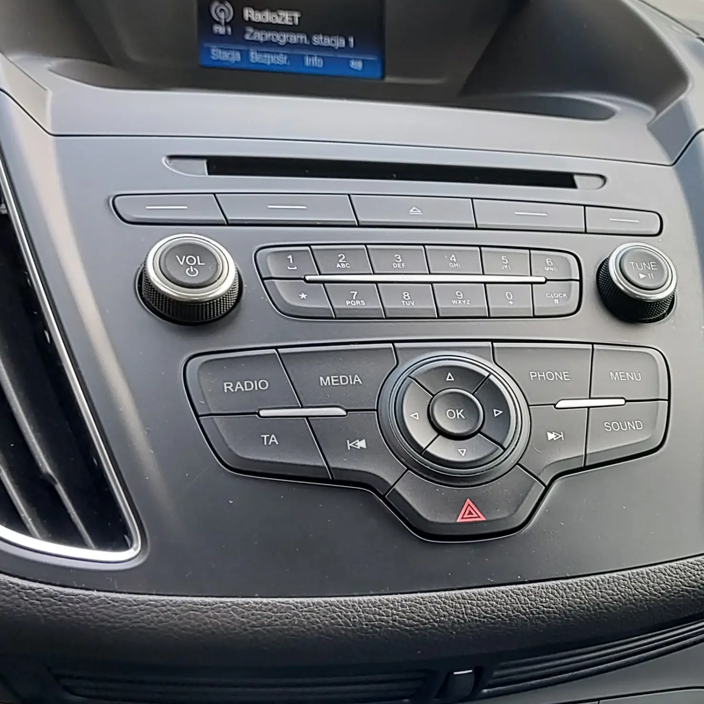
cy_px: 494
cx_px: 680
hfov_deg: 30.3
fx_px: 1219
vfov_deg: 31.8
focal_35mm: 53
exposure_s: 1/142
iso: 100
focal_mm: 5.56
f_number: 1.8
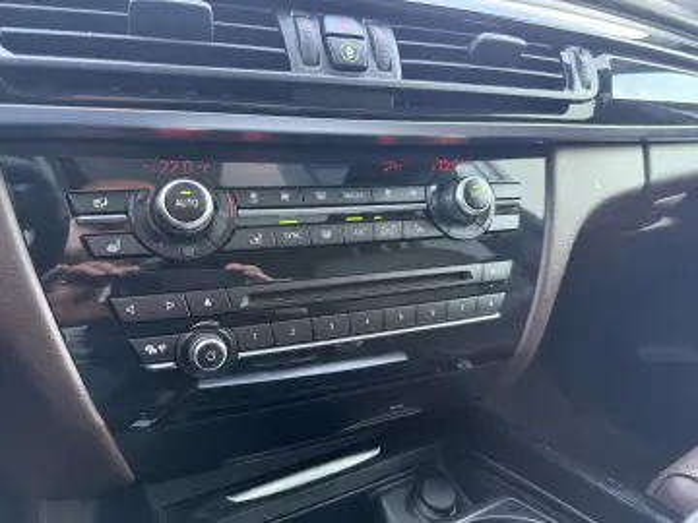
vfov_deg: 56.8
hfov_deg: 71.6
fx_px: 484
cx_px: 349
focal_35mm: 24
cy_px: 262
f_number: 1.78
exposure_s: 1/60
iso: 400
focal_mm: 6.76
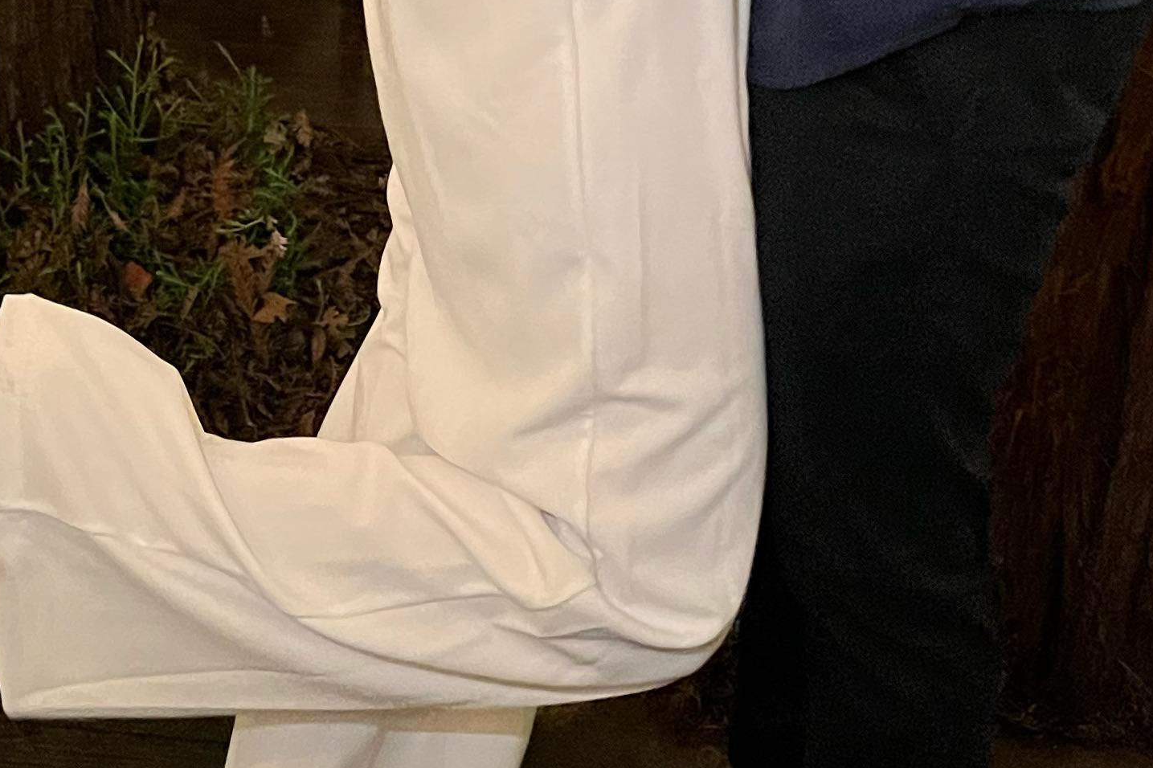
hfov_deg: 26.6
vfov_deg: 17.4
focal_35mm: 76
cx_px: 436
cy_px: -47
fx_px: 2433
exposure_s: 1/30
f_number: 1.6
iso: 800
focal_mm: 5.1
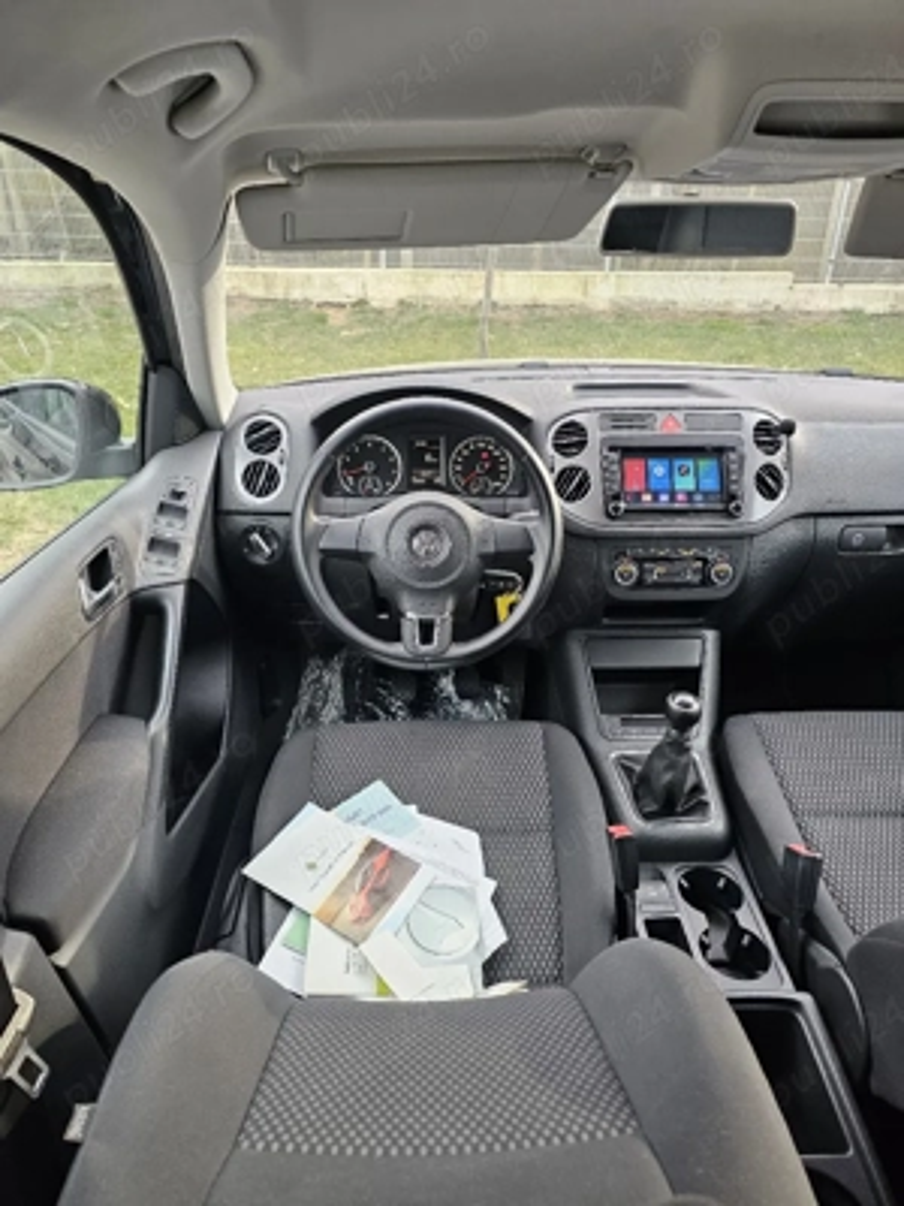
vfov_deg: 73.9
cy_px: 603
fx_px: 801
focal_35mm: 23
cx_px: 452
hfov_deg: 58.9
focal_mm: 6.3
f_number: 1.7
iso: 160
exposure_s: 1/182
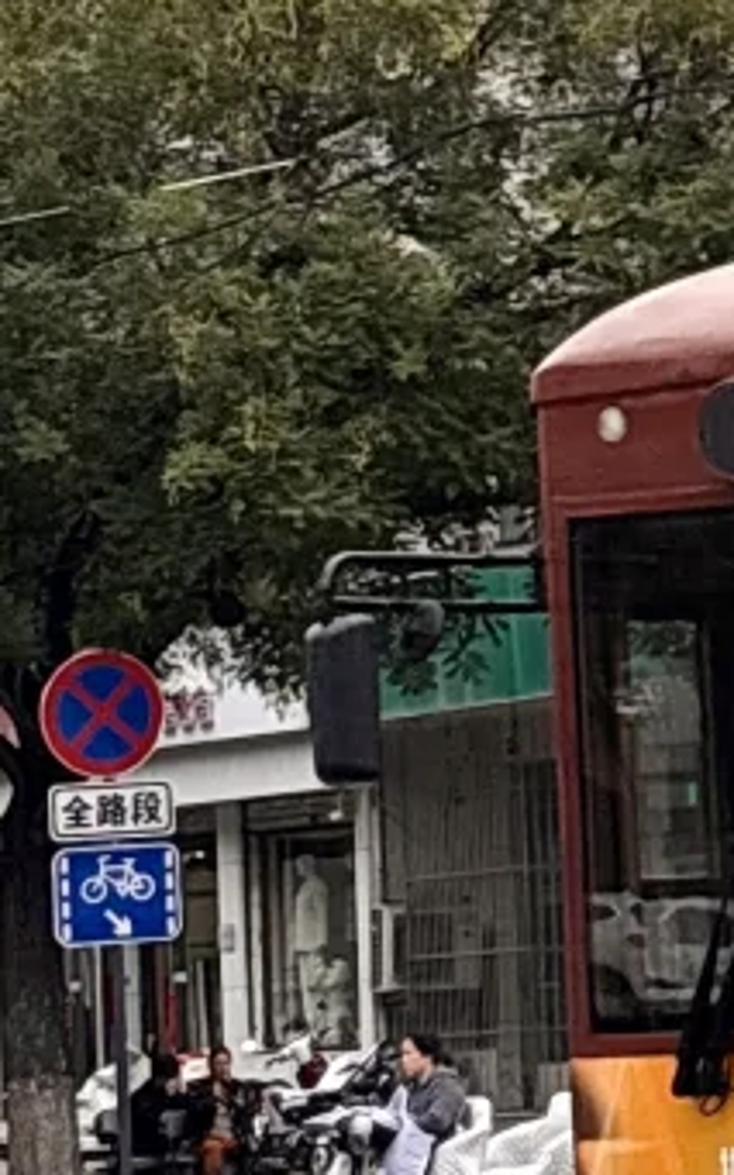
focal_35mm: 233
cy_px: 303
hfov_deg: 5.5
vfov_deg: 9.0
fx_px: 7461
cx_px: 1668
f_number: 1.6
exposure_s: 1/374
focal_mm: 5.96
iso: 32
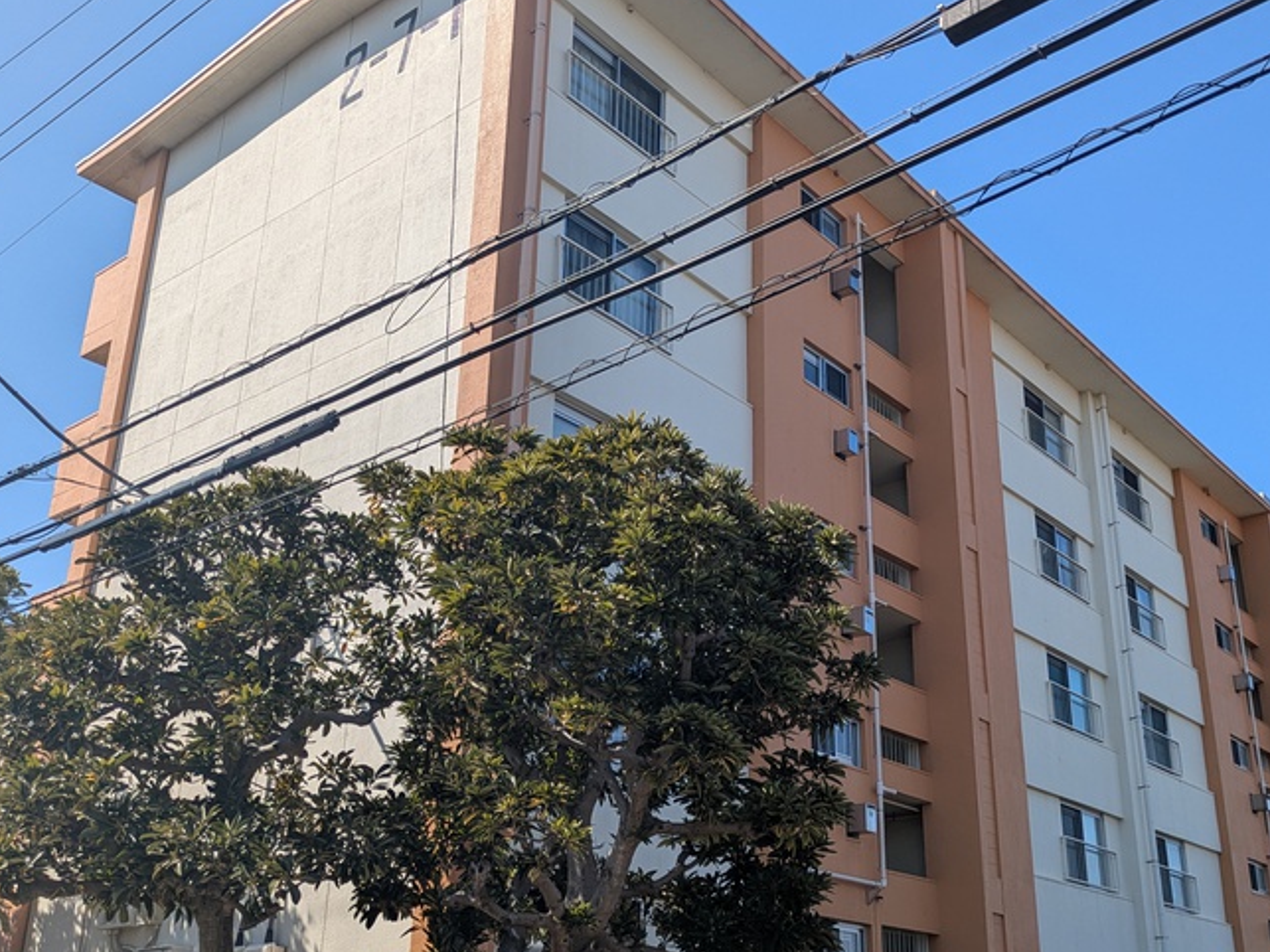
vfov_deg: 38.6
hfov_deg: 50.0
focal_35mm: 37
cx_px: 722
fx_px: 1357
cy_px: 519
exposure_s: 1/2732
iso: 45
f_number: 1.89
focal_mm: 5.43
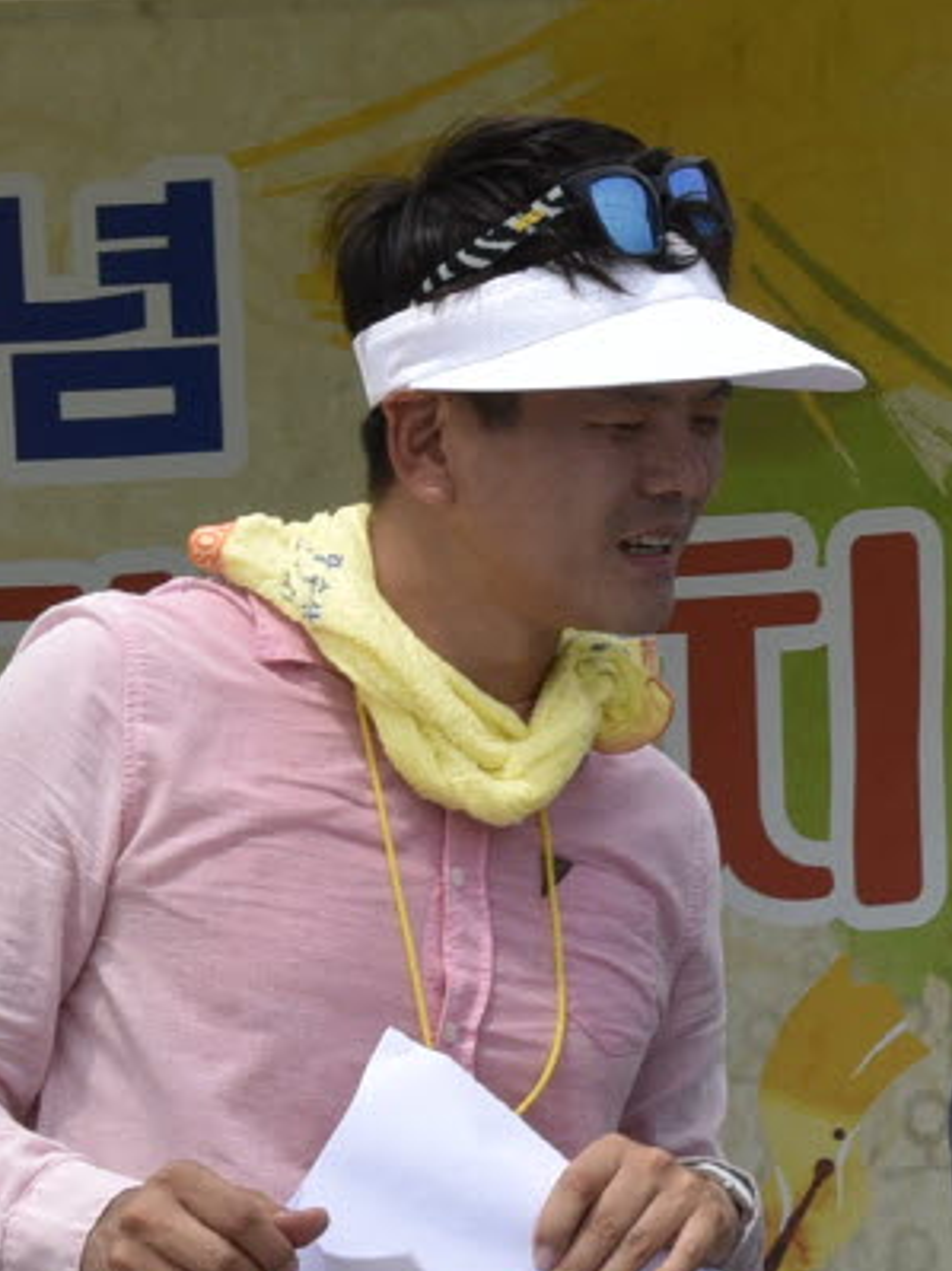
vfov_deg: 7.5
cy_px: 1058
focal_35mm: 265
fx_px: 9722
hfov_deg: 5.6
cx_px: 1204
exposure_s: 1/125
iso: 100
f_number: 14
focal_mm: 50
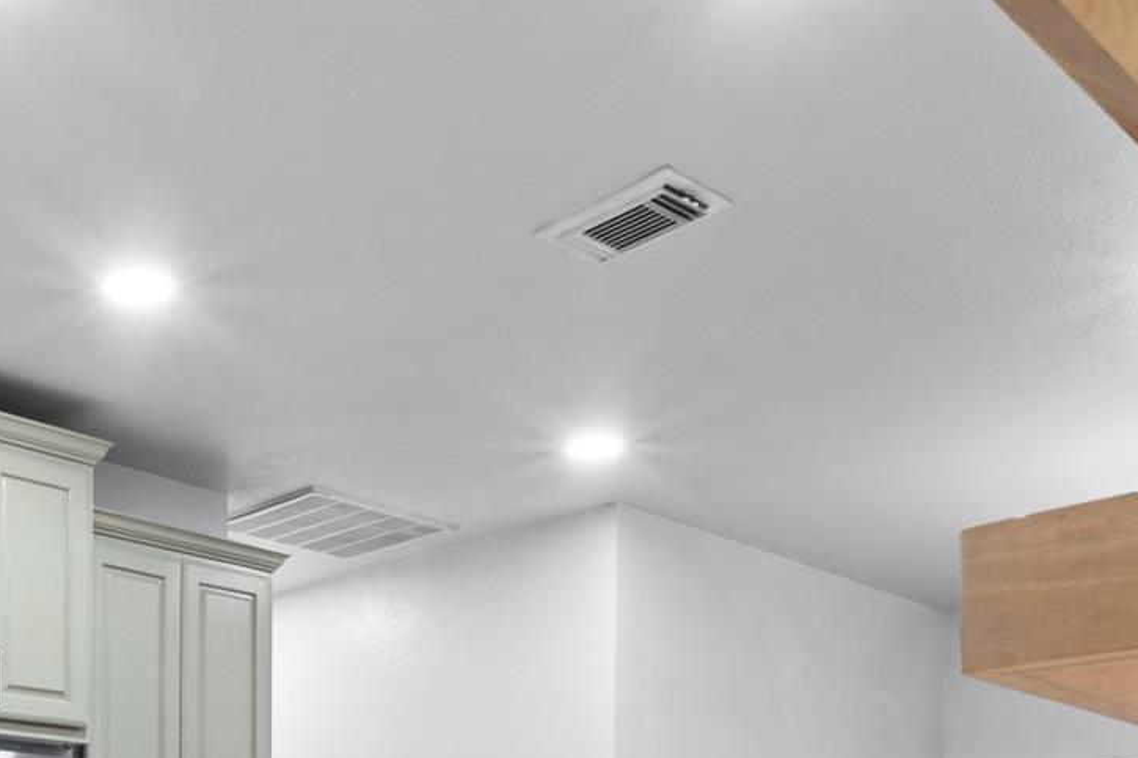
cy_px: 958
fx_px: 1539
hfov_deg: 38.7
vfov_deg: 24.5
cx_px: 196
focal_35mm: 49
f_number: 13
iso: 250
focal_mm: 11.5
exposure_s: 3.2
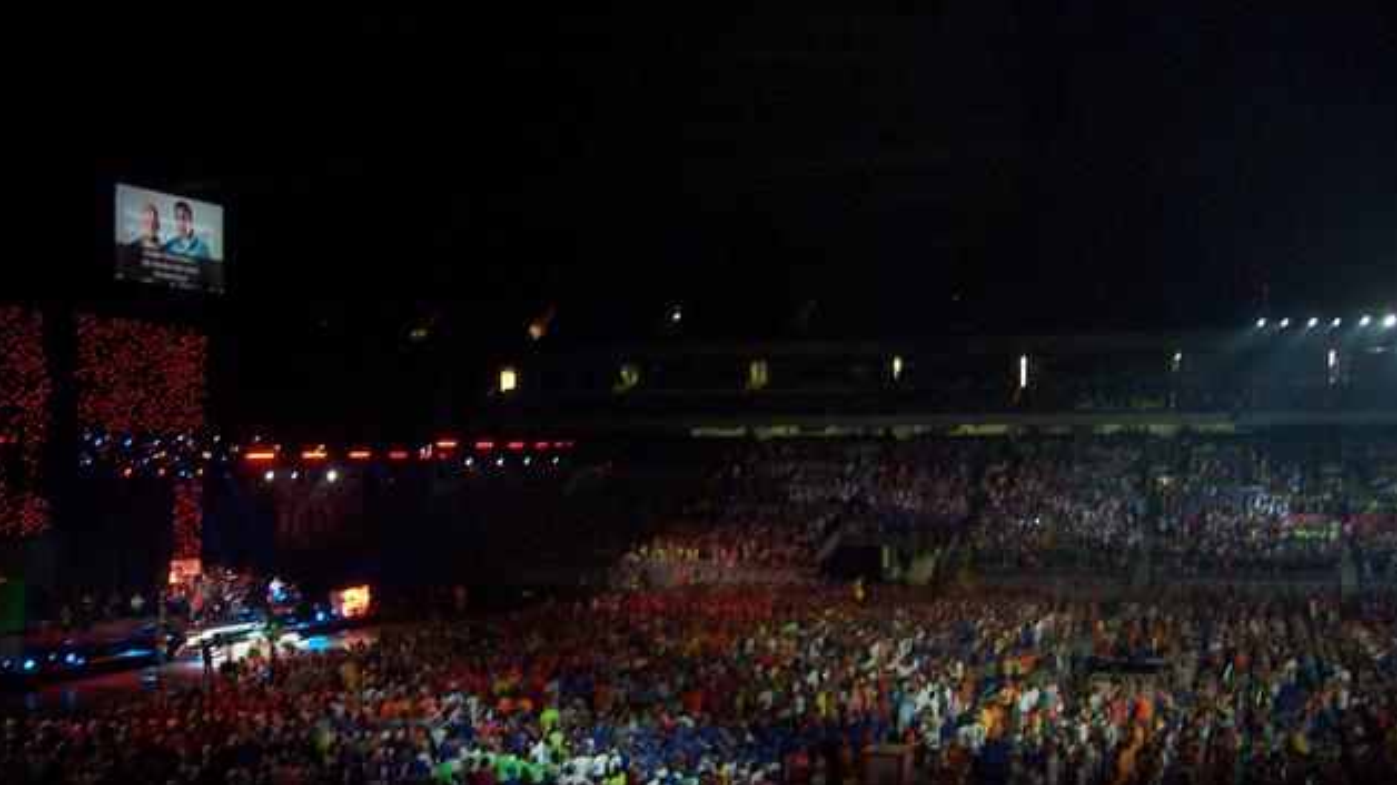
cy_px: 478
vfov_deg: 29.6
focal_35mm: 40
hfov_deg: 50.5
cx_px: 701
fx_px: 1481
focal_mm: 6
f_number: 3
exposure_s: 1/30
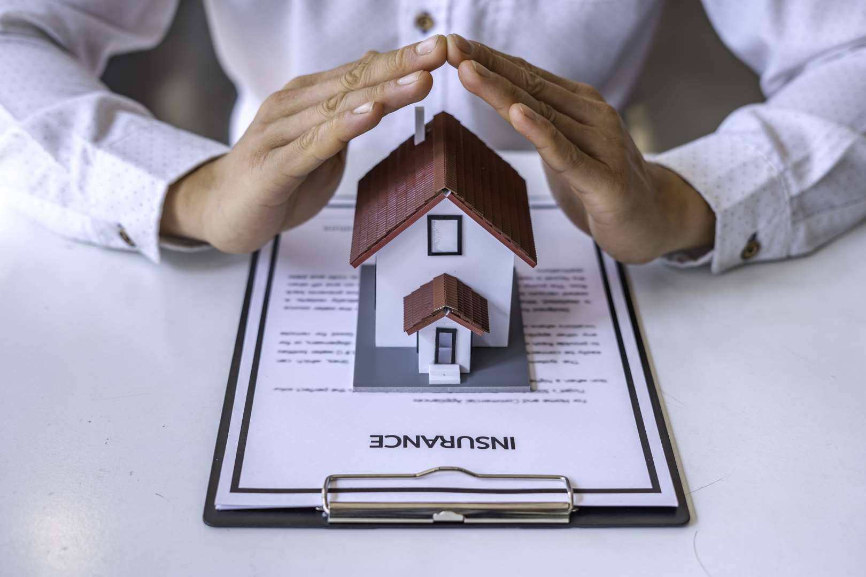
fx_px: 1203
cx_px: 433
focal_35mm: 50
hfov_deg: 39.6
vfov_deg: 27.0
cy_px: 288
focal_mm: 50
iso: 125
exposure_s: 1/160
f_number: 3.2
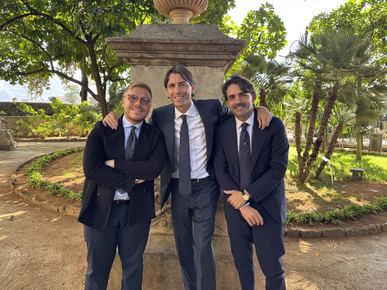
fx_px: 268
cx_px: 194
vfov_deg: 56.8
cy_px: 145
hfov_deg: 71.6
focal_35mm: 24
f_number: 1.78
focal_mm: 6.76
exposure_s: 1/121
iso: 100
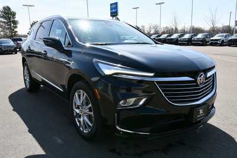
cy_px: 79
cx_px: 118
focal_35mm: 30
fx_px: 198
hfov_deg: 61.9
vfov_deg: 43.6
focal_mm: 20
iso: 110
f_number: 8
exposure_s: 1/250
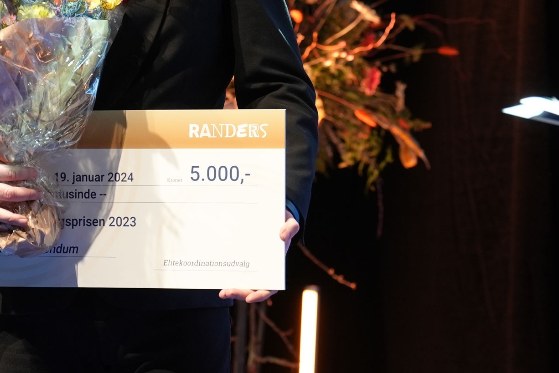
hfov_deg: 9.7
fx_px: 3294
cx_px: 171
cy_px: 17
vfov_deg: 6.5
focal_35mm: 212
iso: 2000
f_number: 4
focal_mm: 100
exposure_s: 1/160
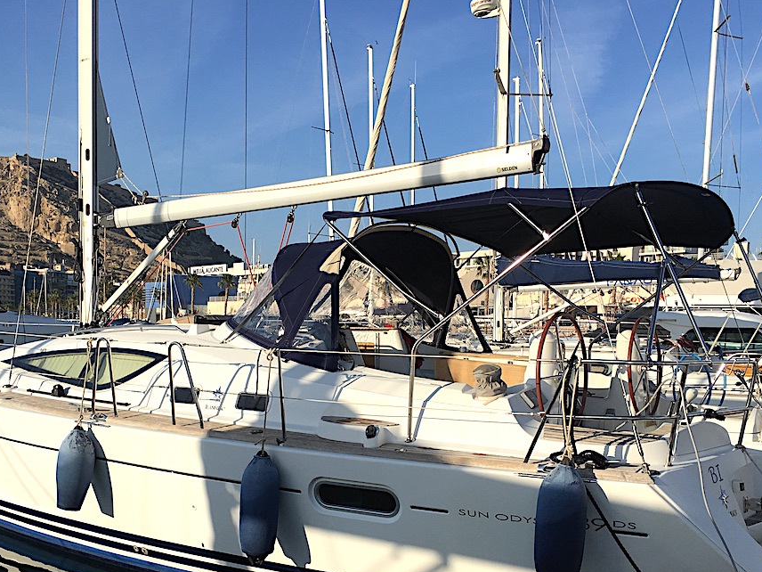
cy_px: 401
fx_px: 903
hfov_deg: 45.7
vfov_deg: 34.7
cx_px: 344
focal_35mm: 41
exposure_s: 1/2747
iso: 25
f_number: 2.2
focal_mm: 4.15
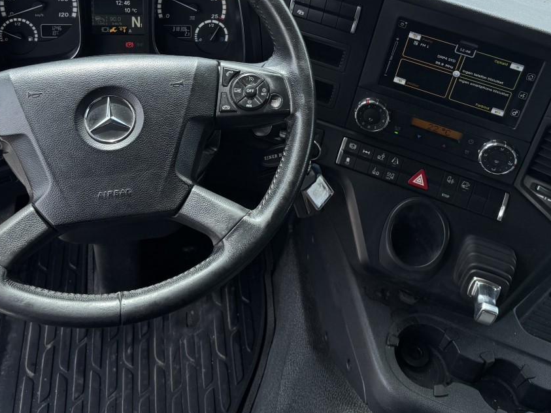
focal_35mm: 41
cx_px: 284
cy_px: 74
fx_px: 653
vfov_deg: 33.9
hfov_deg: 45.8
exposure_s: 1/888
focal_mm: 6.76
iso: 80
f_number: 1.78
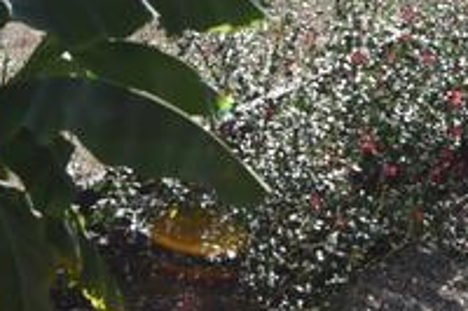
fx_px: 1637
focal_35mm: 126
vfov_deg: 10.2
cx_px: 277
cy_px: -276
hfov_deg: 16.3
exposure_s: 1/4000
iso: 450
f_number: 4
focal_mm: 28
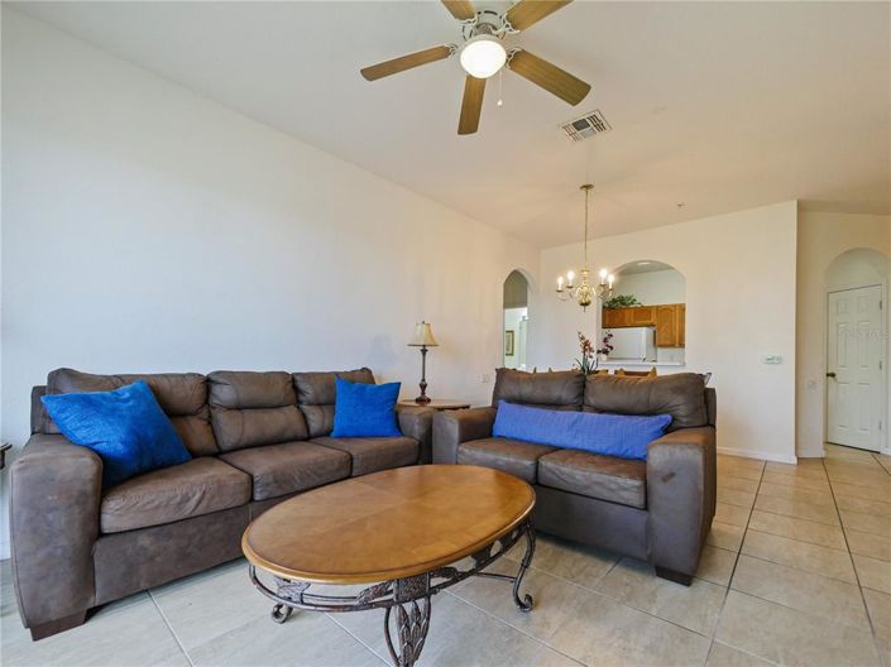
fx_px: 360
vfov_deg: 85.6
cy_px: 334
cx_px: 446
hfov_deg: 102.1
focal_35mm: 14
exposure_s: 1/60
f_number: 4
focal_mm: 7
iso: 800
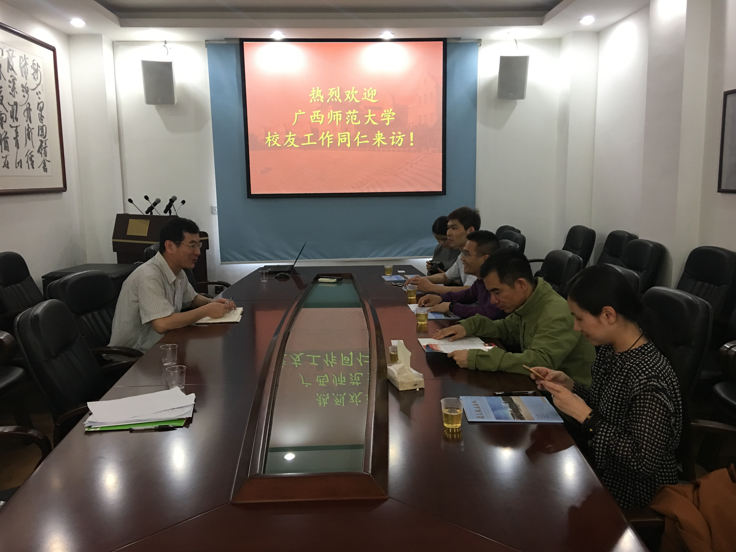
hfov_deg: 61.7
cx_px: 368
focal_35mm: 29
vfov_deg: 48.2
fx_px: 617
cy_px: 276
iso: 80
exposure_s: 1/17
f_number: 2.2
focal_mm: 4.15
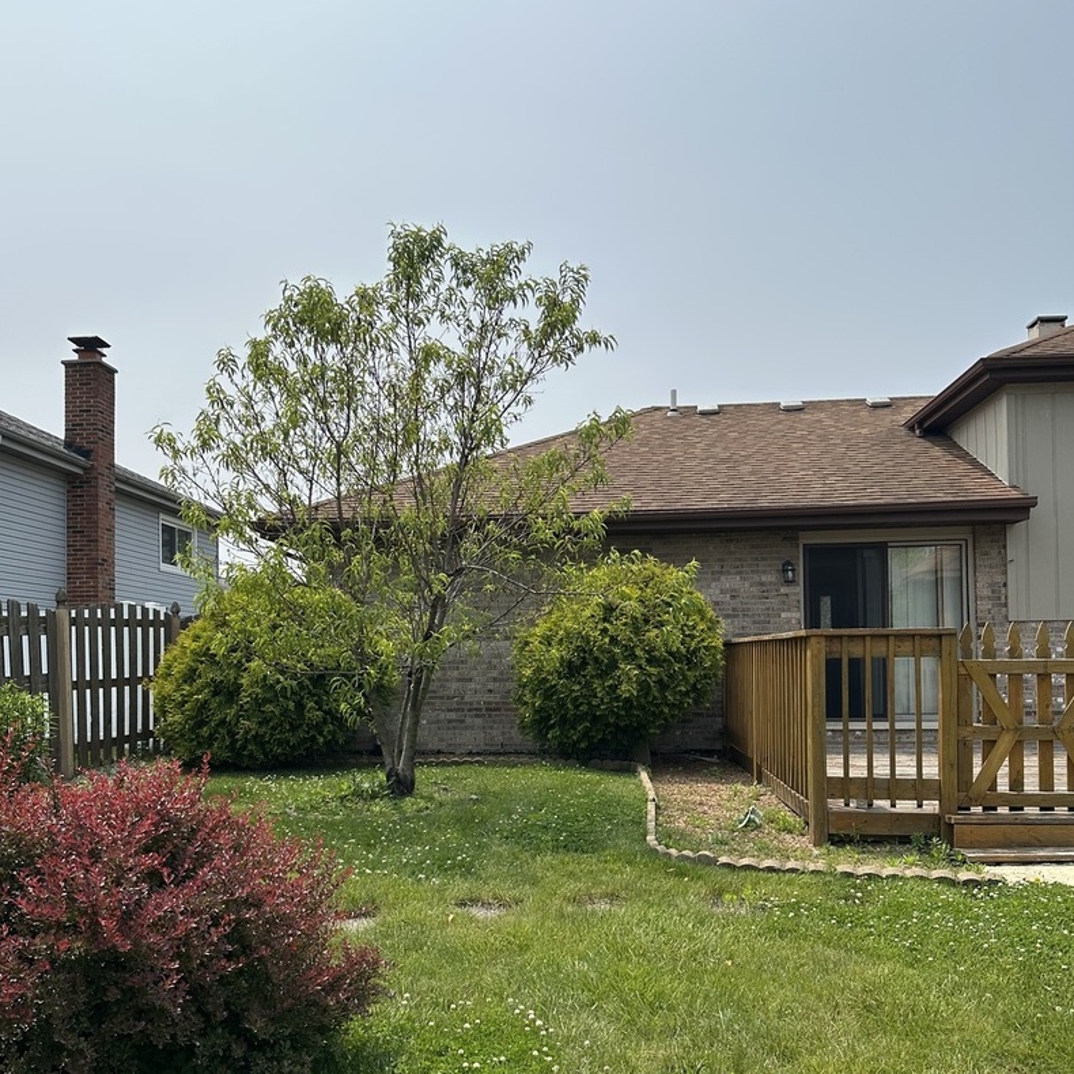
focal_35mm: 29
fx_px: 1018
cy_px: 643
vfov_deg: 55.2
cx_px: 529
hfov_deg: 55.6
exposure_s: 1/7576
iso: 80
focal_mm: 6.86
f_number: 1.78
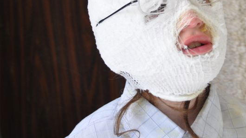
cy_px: 25
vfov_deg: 12.8
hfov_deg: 22.7
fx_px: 613
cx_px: 134
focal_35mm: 94
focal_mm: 31
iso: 400
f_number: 5
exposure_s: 1/100
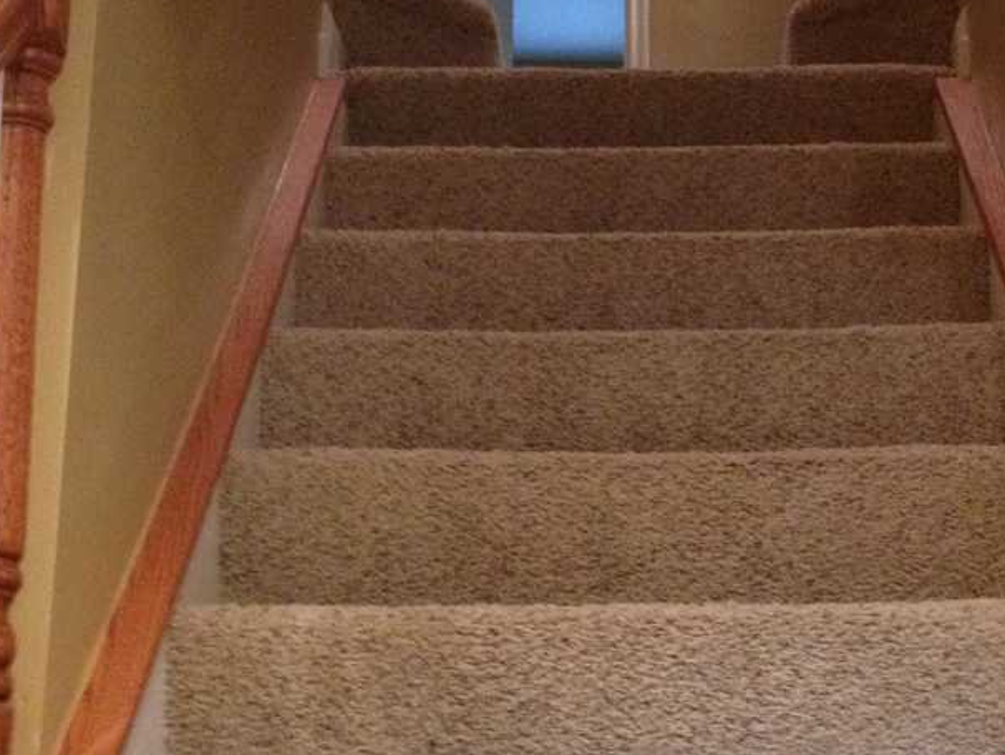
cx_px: 737
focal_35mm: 77
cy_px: 352
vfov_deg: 19.1
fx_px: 2236
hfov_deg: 25.1
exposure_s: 1/20
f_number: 2.4
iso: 400
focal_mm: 4.28
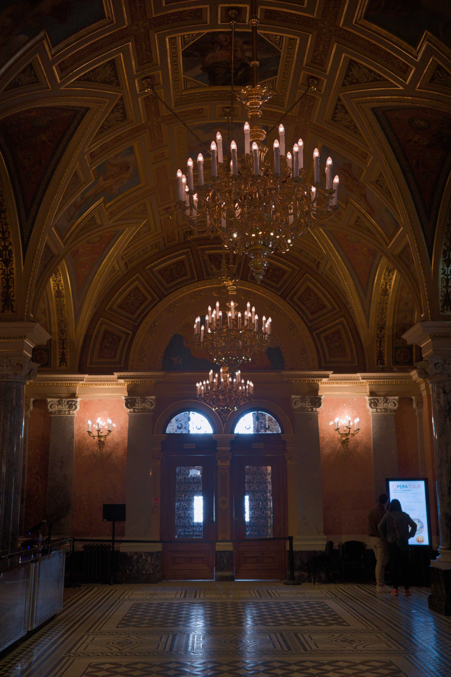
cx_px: 226
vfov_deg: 48.5
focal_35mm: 40
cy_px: 338
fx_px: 752
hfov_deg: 33.4
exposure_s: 1/80
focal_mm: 26
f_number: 2.8
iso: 1250
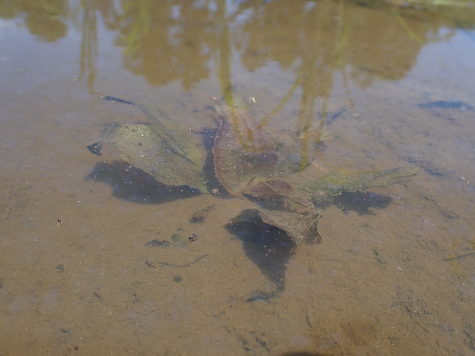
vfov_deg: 46.8
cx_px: 238
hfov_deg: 60.0
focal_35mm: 30
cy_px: 178
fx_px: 412
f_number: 3.2
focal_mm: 5.4
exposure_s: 1/800
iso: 100
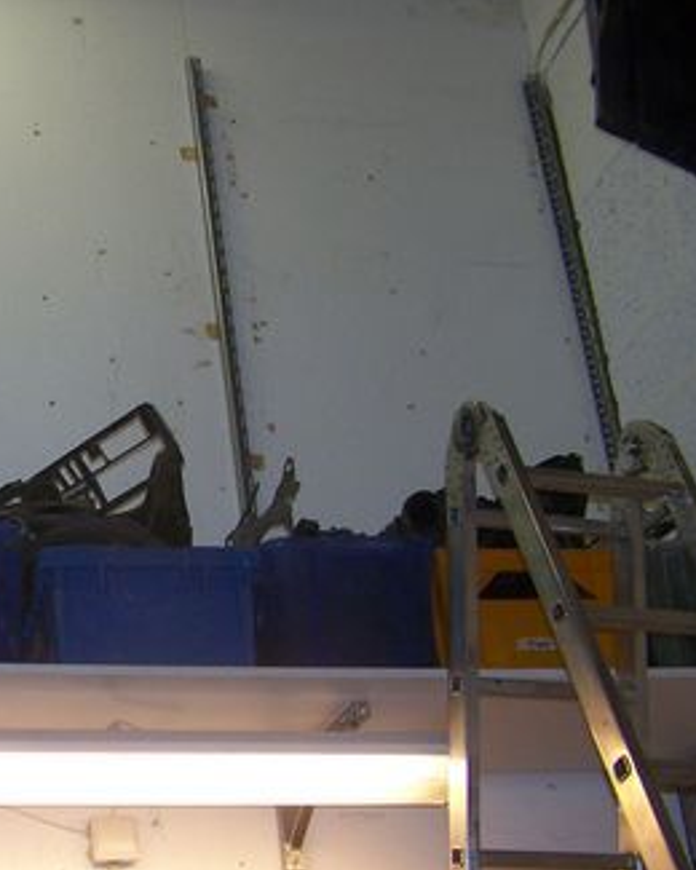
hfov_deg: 20.0
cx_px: -86
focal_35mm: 73
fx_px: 1880
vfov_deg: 25.9
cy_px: 594
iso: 80
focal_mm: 6.3
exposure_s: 1/60
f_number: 2.8
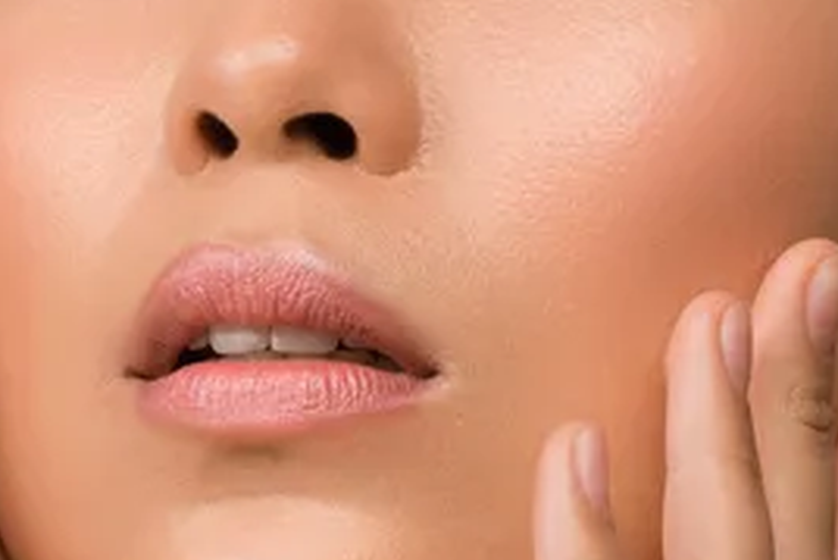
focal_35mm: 470
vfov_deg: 2.9
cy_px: 688
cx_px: 402
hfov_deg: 4.4
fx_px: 10946
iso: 80
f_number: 8
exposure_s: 1/200
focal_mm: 105
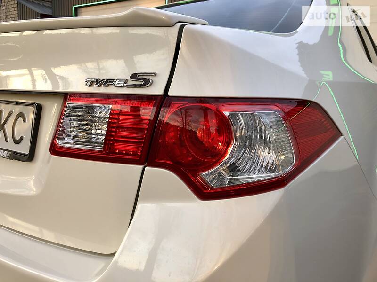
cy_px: 141
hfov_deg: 63.4
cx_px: 188
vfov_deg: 49.7
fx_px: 305
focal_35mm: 28
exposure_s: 1/100
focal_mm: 4
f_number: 1.8
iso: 32
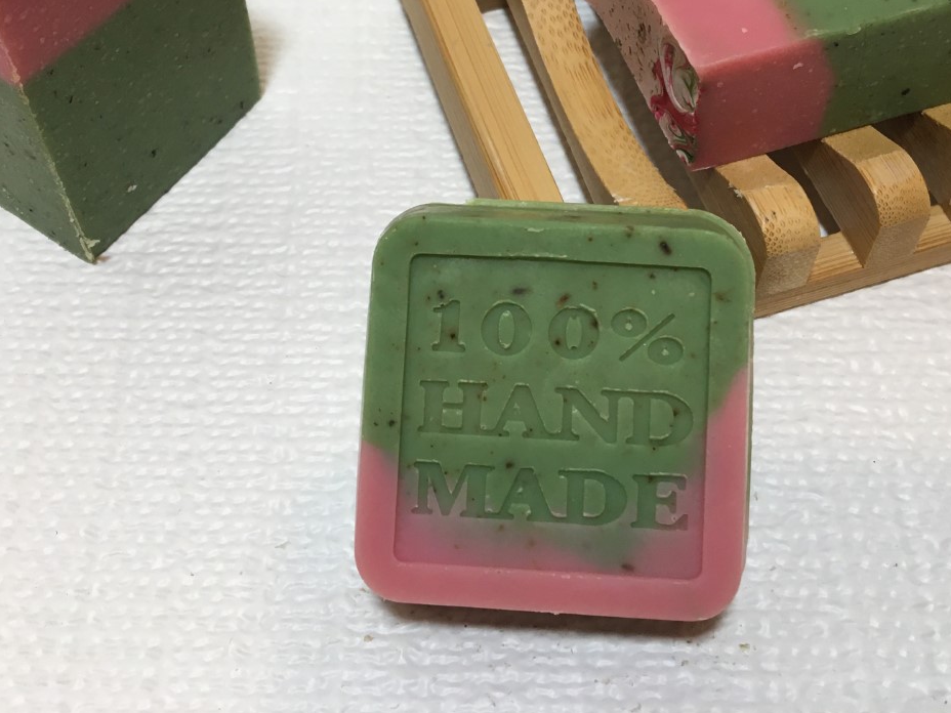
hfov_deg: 42.1
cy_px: 174
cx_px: 504
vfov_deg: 31.6
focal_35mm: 45
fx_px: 1236
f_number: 2.2
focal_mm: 4.15
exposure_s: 1/30
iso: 32
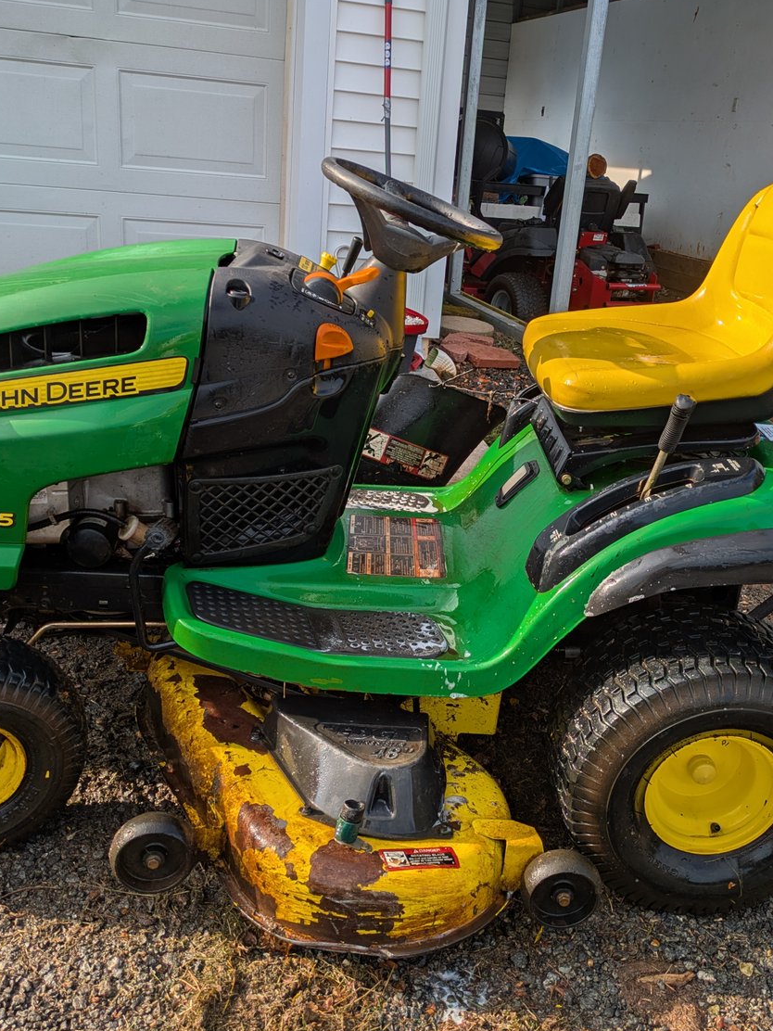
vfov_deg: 54.0
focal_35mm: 34
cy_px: 513
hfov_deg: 41.7
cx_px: 450
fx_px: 1012
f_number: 1.89
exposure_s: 1/2222
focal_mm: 5.43
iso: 48
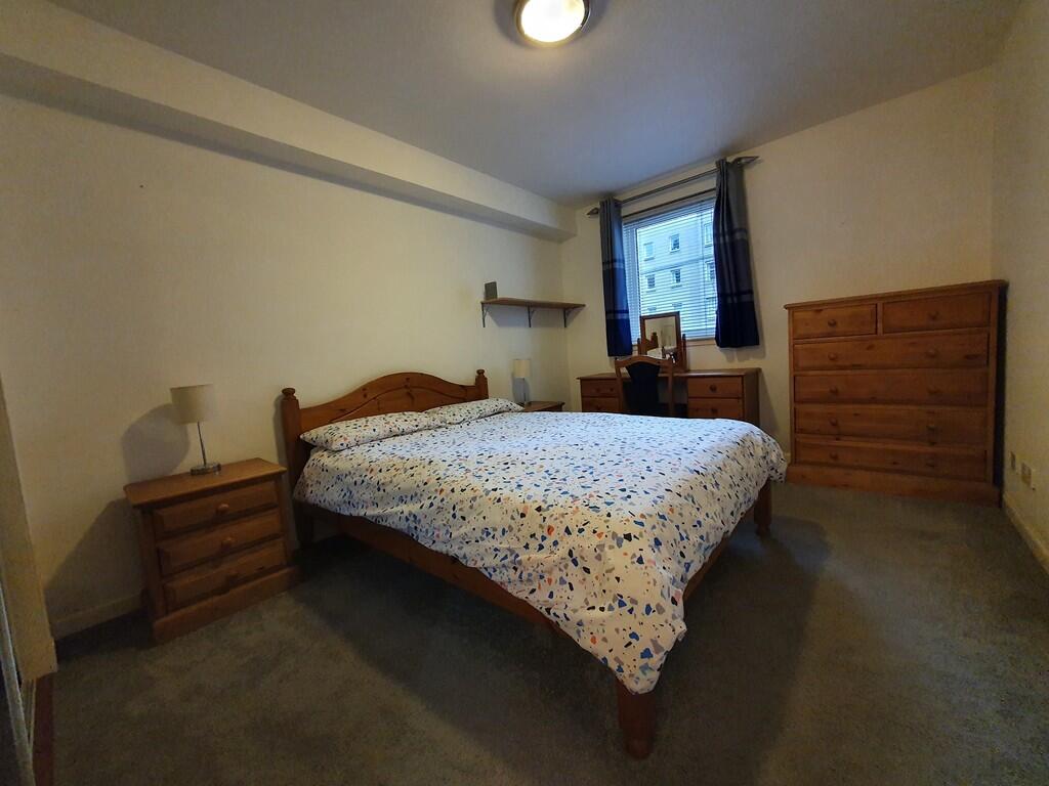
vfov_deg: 89.9
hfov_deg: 106.2
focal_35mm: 13
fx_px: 394
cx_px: 524
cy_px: 393
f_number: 2.2
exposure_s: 1/33
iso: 640
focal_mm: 1.8
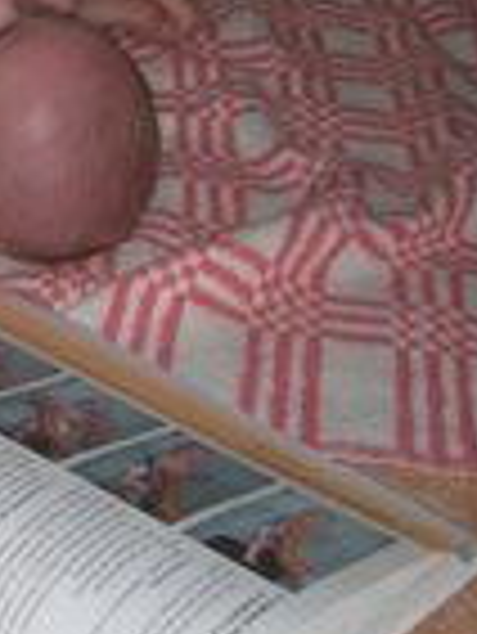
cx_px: -266
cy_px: 22
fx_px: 2055
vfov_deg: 17.2
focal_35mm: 112
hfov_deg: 12.5
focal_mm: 5.7
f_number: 2.8
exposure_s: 1/60
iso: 64
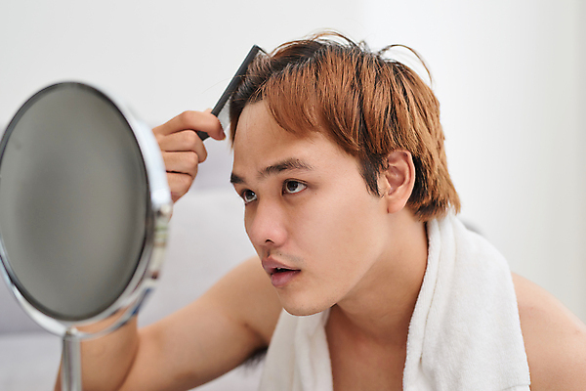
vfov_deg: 27.0
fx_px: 814
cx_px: 293
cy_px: 196
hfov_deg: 39.6
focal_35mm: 50
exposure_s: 1/125
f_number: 2.8
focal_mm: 50
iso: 200
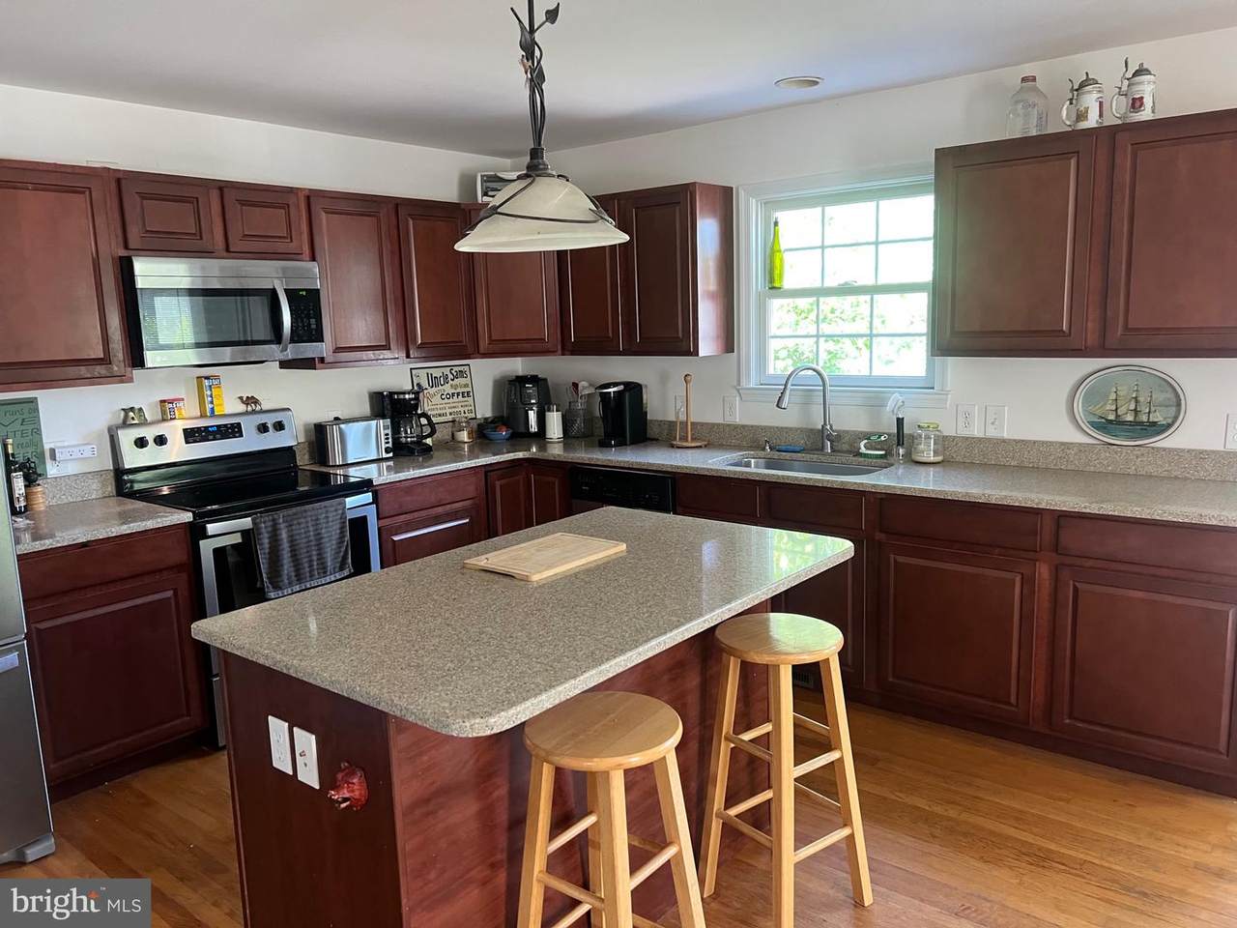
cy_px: 464
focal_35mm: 26
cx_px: 618
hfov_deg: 67.3
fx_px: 929
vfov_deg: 53.1
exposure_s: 1/60
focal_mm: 5.7
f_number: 1.5
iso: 250
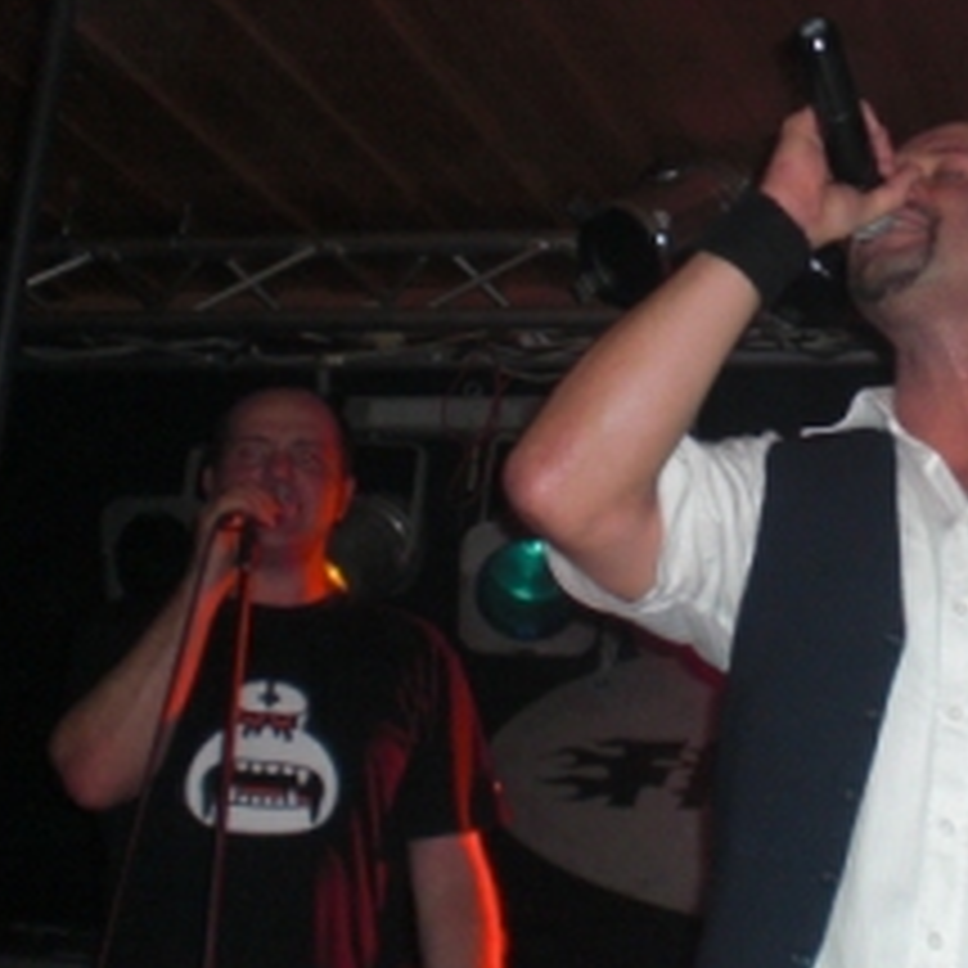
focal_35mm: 70
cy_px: 333
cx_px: 909
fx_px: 2215
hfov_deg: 23.8
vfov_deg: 24.6
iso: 200
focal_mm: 6.3
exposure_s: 1/60
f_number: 3.1
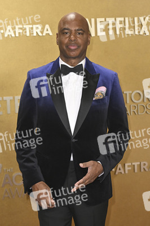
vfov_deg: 25.4
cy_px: 113
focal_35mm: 80
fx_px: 501
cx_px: 75
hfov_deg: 17.0
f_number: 5.6
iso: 2500
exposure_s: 1/320
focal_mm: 80
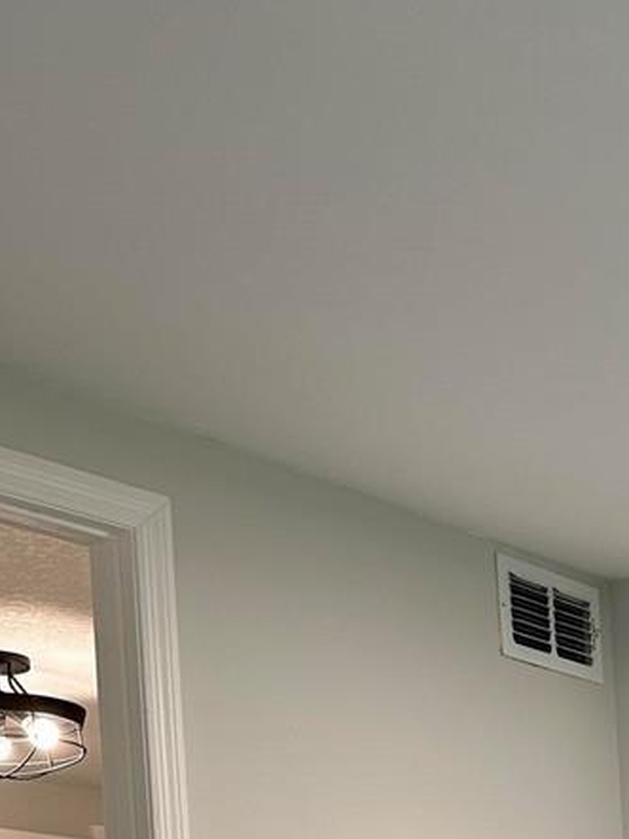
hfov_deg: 21.2
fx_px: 1576
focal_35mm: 65
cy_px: 1117
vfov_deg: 25.3
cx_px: 729
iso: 100
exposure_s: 1/139
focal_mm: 6.86
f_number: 1.78
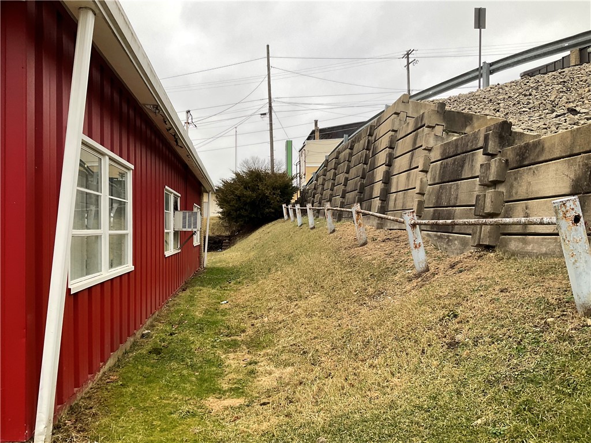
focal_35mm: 29
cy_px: 222
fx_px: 495
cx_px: 296
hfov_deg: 61.7
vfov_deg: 48.2
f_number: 1.8
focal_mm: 3
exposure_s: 1/120
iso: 20
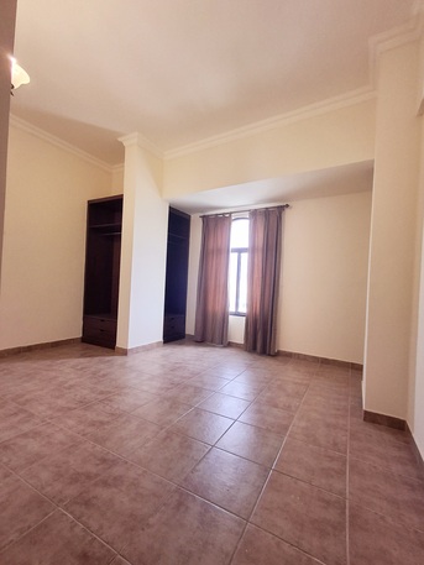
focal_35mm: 16
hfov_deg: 78.1
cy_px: 282
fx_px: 261
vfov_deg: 94.5
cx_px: 212
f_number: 2.2
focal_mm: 1.64
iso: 160
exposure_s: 1/40
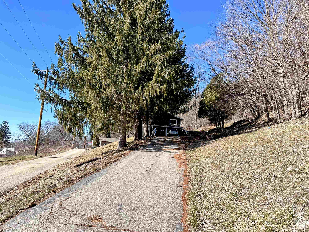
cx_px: 154
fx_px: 223
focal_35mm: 25
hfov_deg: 69.4
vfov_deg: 54.9
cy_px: 115
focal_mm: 6.86
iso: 80
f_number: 1.78
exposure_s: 1/3058
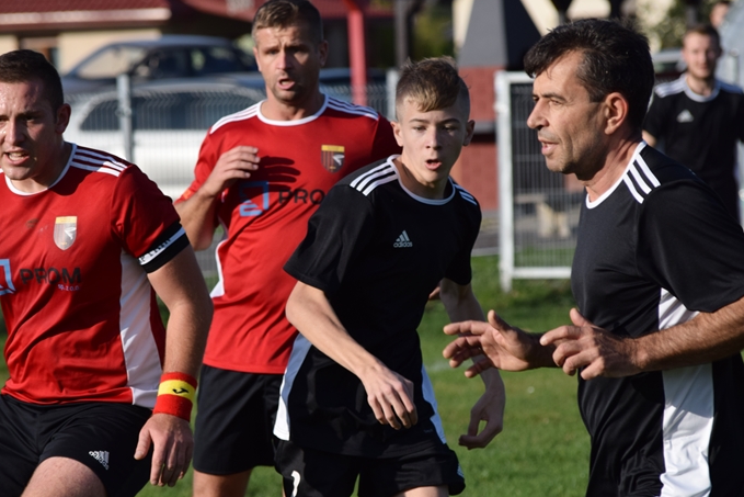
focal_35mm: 293
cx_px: 321
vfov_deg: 4.7
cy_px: 273
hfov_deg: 7.0
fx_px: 6056
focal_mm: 170
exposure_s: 1/1600
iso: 400
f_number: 7.1
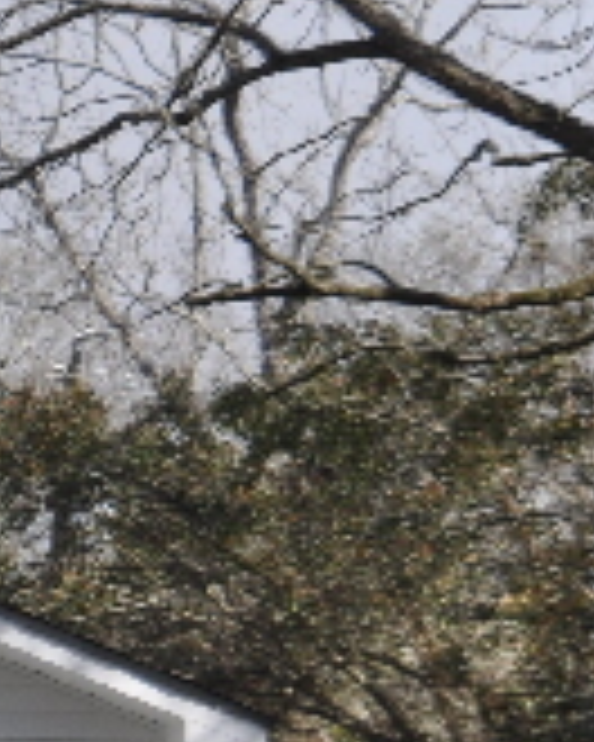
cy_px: 960
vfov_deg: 11.5
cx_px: -720
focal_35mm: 164
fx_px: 3604
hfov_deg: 8.7
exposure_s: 1/320
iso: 200
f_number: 9
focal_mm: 24
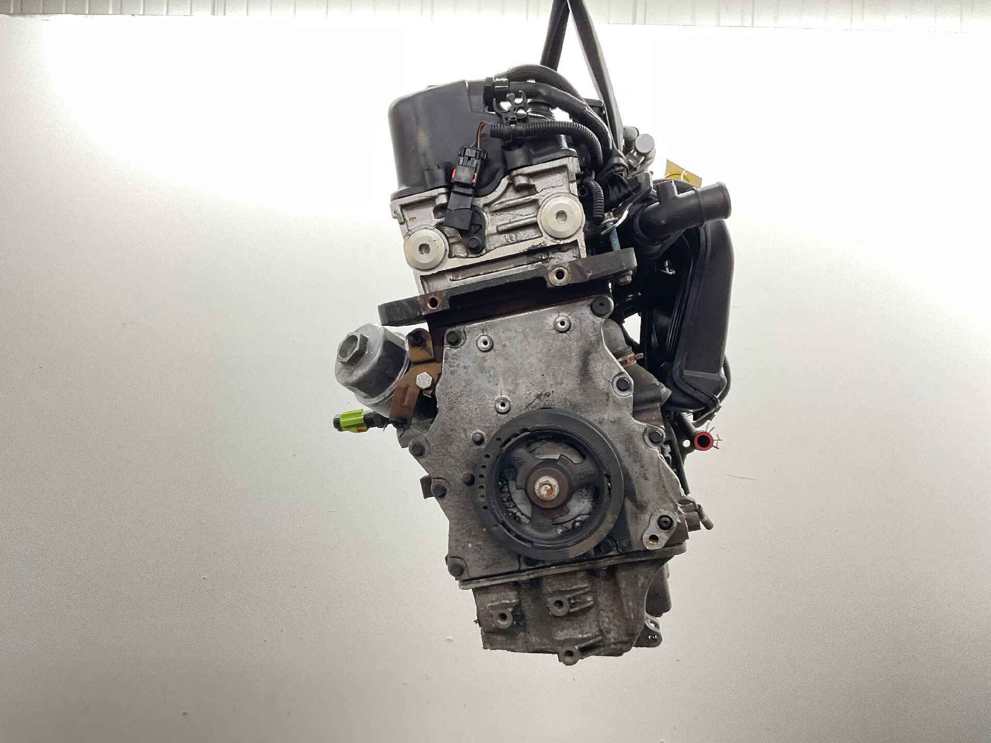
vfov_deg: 48.2
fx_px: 830
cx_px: 496
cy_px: 372
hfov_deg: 61.7
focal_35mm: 29
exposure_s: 1/50
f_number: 1.8
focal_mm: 3
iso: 100
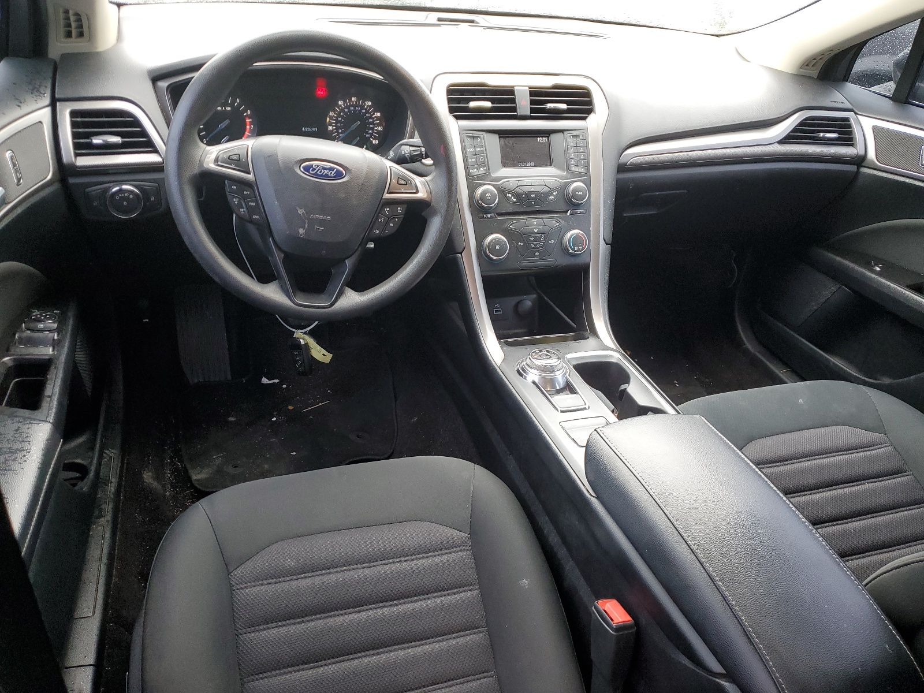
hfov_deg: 67.3
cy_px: 346
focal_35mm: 26
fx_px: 694
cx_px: 462
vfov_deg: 53.1
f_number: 1.5
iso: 85
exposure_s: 1/60.2
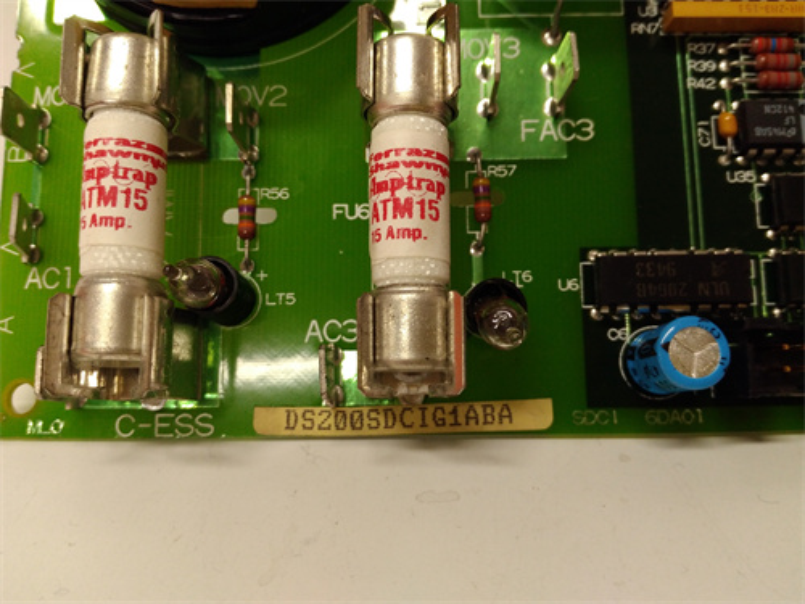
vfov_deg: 51.4
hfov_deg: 65.3
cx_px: 402
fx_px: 628
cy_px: 302
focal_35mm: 27
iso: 199
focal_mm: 3.79
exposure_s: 1/33
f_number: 2
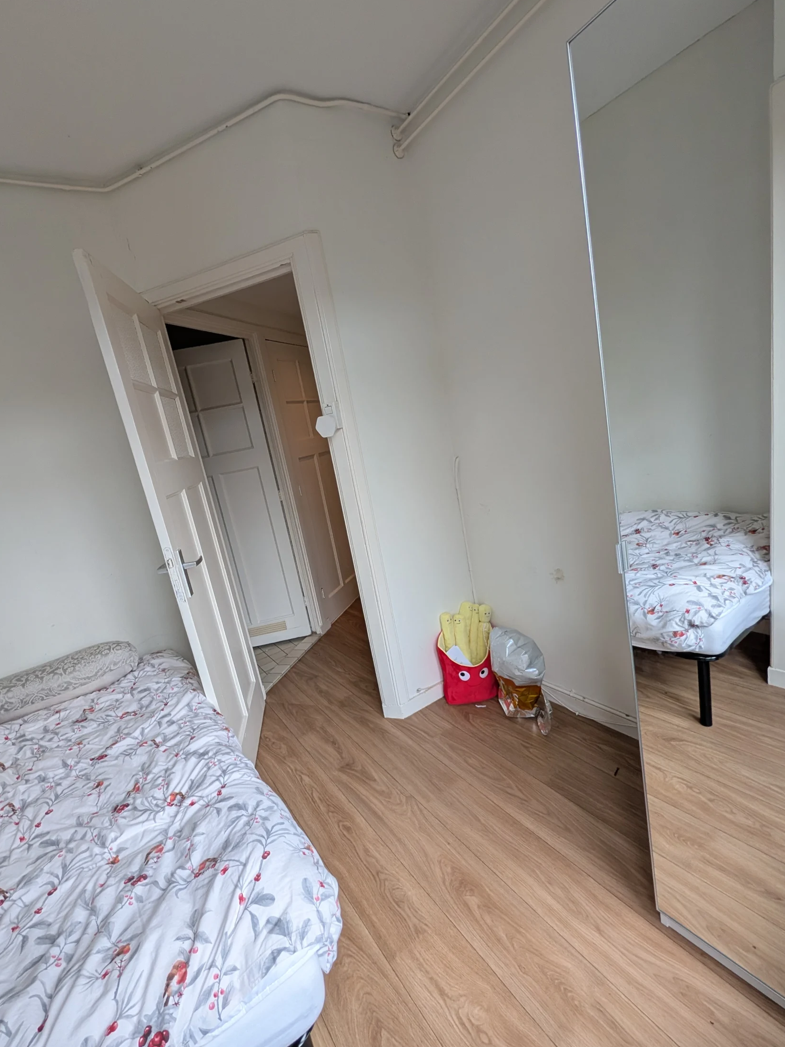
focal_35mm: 14
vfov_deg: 102.1
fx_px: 423
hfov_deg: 85.6
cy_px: 534
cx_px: 373
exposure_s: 1/90.2
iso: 115
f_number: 1.7
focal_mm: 2.02
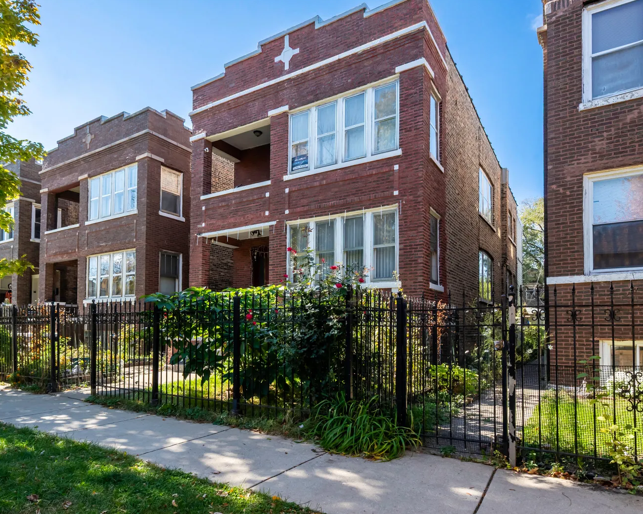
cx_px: 310
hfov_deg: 77.6
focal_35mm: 21
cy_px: 253
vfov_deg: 65.5
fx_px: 400
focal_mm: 18
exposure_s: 1/2500
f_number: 10
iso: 400
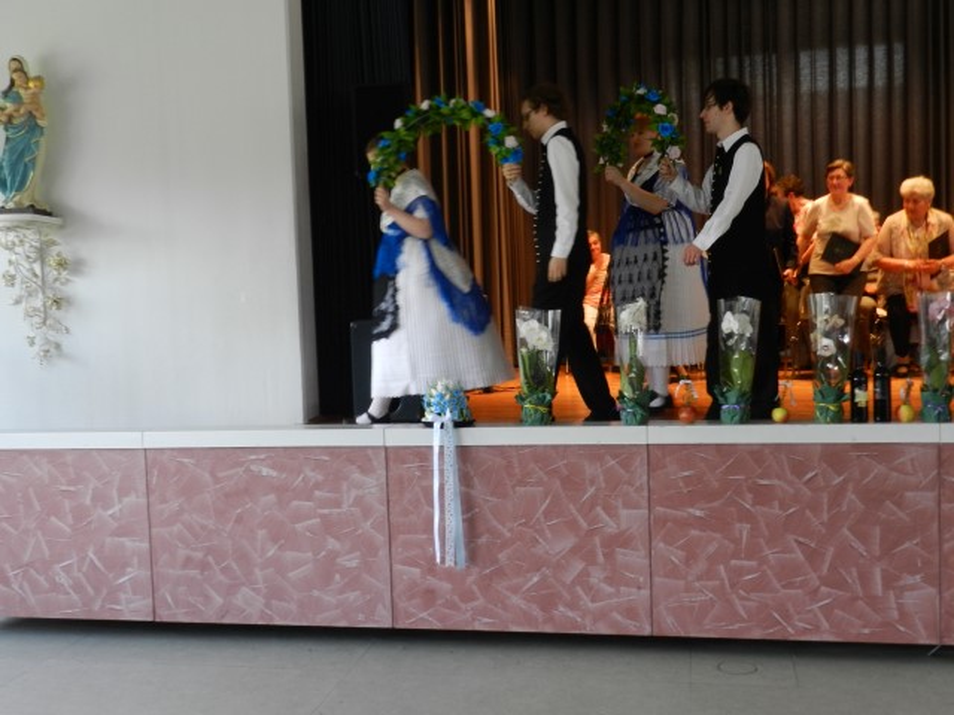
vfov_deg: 37.7
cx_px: 477
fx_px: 1047
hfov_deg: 49.0
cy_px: 358
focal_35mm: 38
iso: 320
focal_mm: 6.7
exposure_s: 1/30
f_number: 4
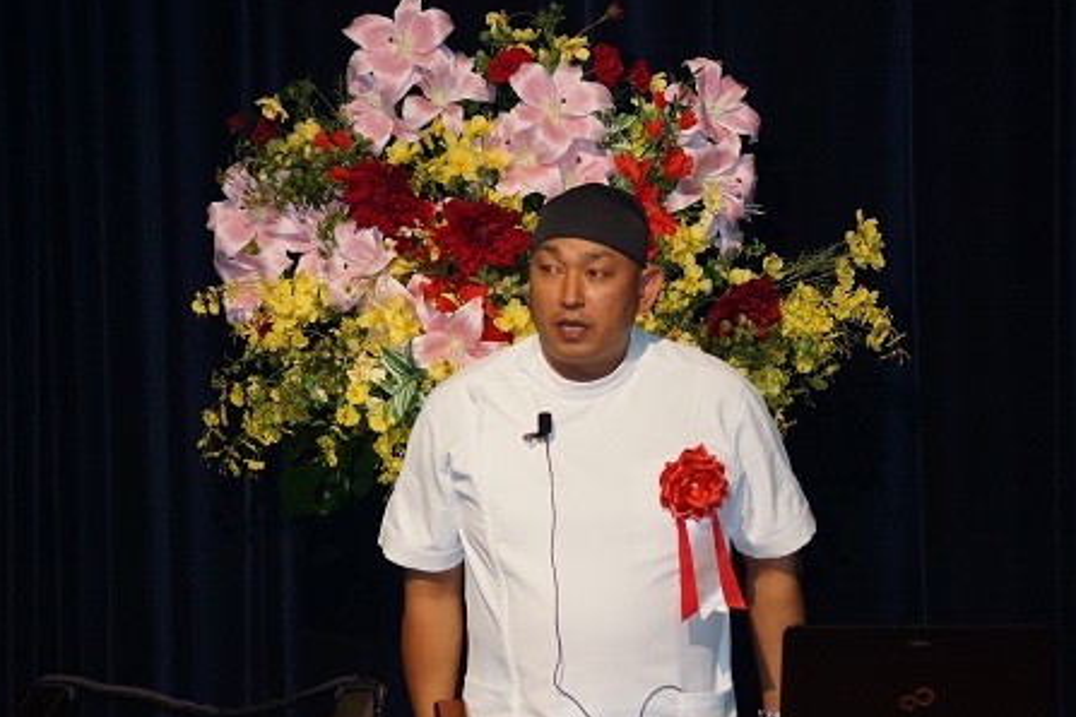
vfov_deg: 4.5
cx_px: 561
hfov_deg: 6.7
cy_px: 321
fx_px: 9175
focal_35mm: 307
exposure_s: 1/125
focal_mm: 180
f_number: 5.6
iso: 1600
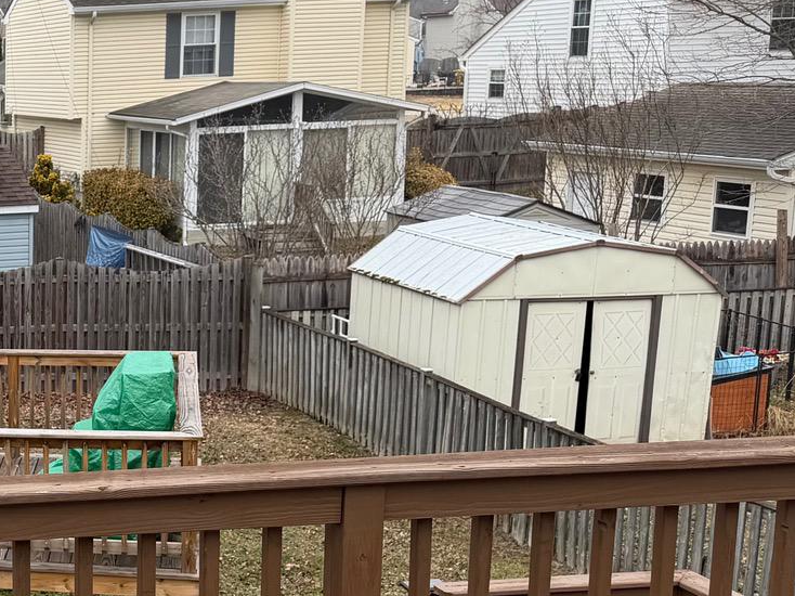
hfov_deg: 24.5
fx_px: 1538
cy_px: 389
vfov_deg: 21.8
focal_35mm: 67
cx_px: -295
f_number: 1.78
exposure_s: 1/1075
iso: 80
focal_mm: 6.76
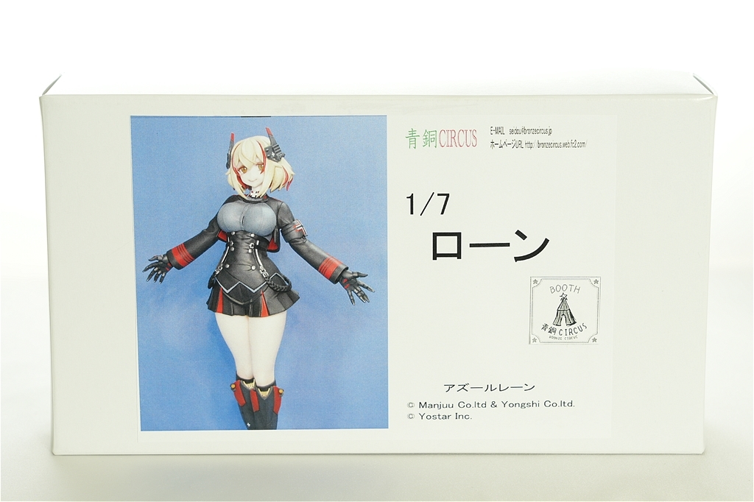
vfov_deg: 13.0
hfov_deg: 19.5
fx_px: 2198
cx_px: 377
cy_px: 251
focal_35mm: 105
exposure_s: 1
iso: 100
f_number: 8
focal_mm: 70
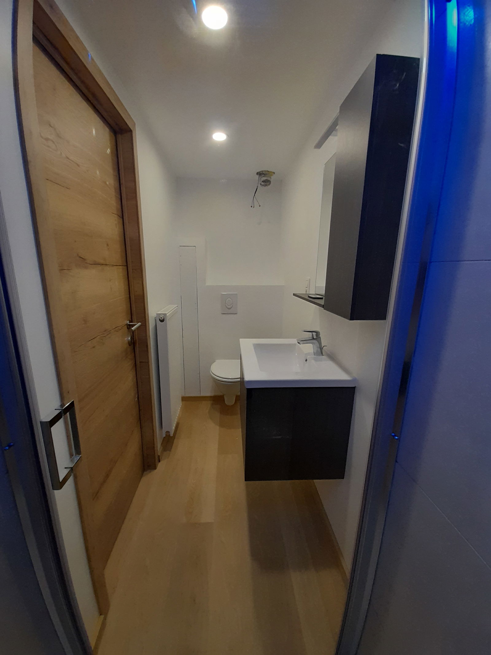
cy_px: 328
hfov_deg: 89.9
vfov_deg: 106.2
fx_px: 246
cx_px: 246
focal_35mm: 13
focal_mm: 1.42
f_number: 2.2
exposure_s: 1/50
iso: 200
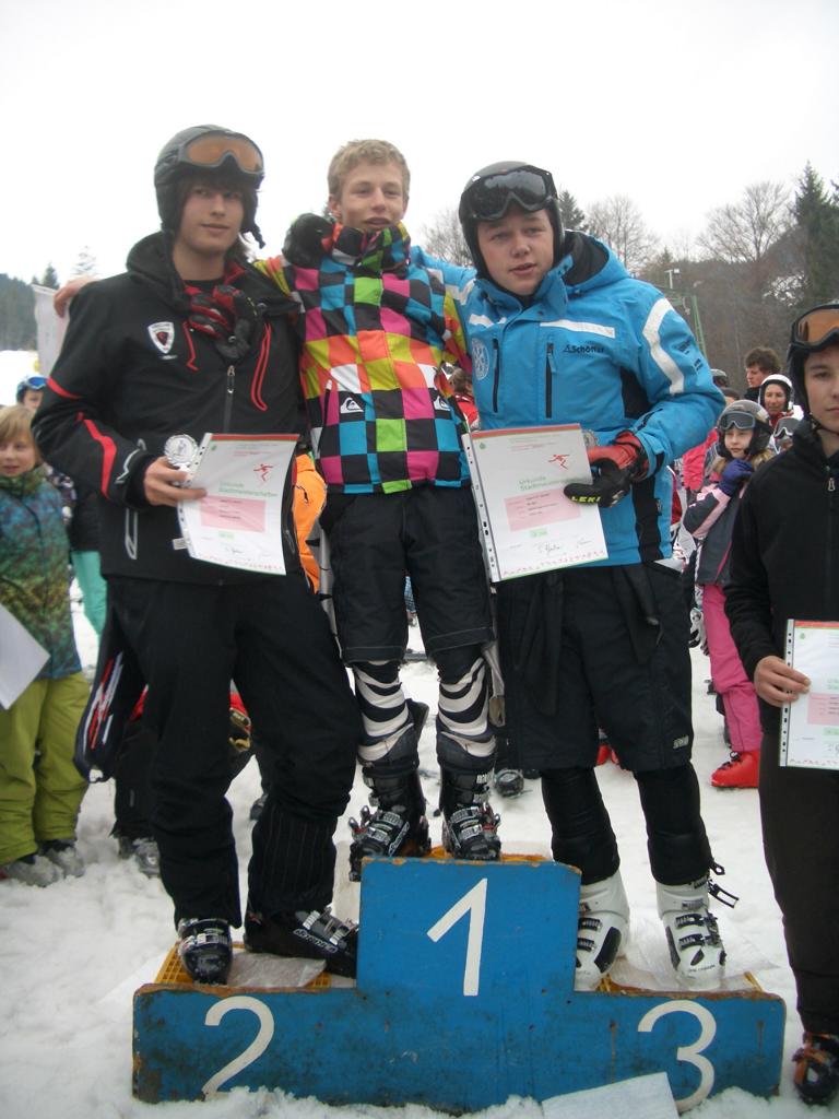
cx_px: 420
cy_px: 560
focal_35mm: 35
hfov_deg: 40.7
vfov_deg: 52.6
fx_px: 1131
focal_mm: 5.8
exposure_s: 1/160
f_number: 2.6
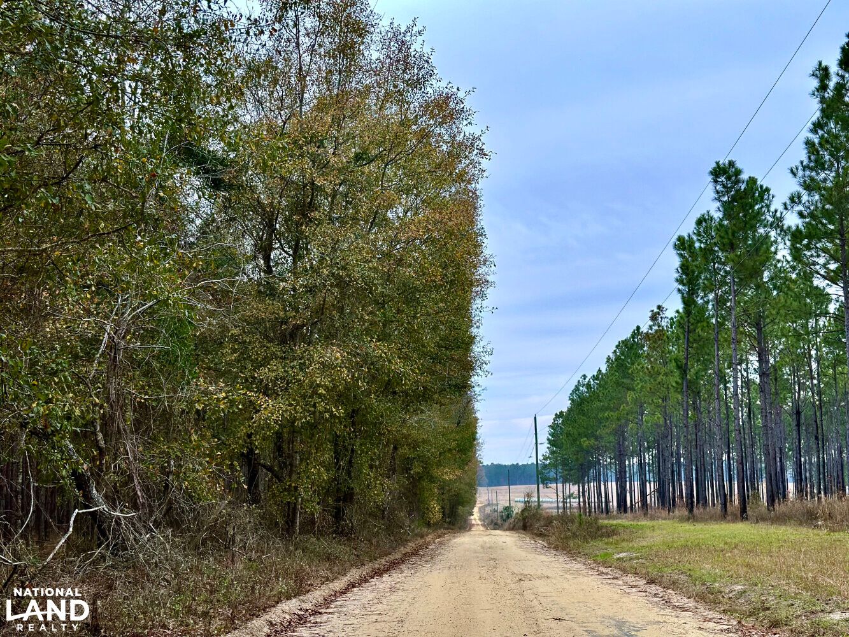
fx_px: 1177
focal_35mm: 48
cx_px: 424
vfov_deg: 30.3
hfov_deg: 39.7
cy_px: 318
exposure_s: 1/2890
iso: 100
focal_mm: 6.86
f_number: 1.78
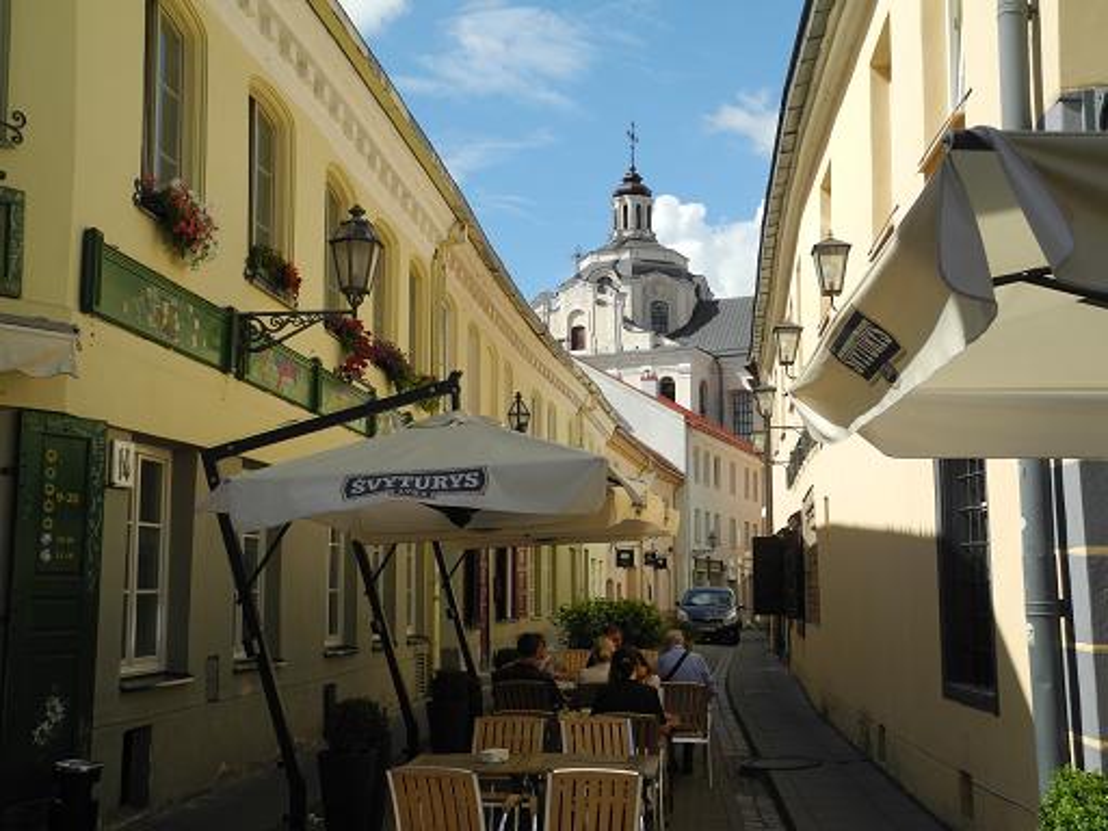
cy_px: 416
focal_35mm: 45
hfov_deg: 42.1
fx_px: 1440
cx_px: 554
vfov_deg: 32.2
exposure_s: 1/1000
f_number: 4
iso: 100
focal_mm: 9.7
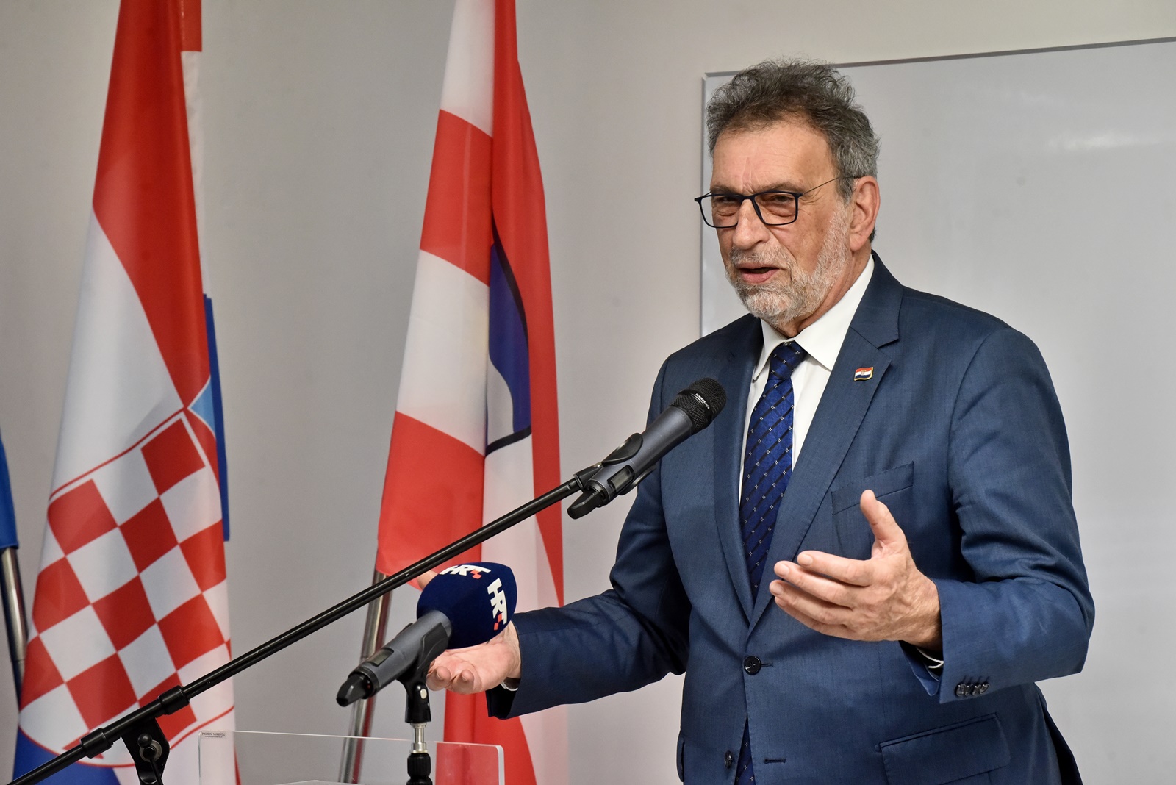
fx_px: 5065
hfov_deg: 13.2
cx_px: 588
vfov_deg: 8.9
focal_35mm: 155
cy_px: 392
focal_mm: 155
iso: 3200
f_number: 8
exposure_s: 1/200
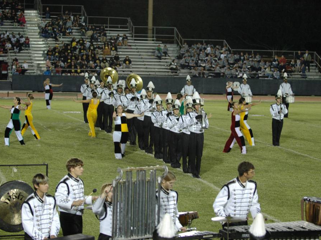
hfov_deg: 17.1
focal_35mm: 115
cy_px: 120
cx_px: 167
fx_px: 1066
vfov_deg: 12.9
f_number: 2.8
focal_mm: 70
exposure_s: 1/60
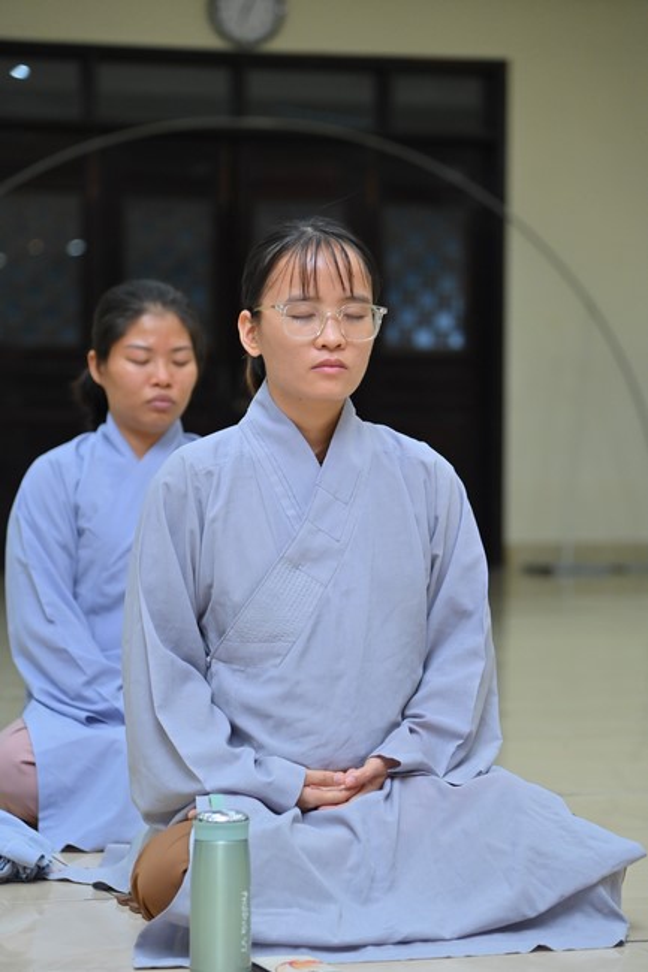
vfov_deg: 19.5
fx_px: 2836
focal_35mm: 105
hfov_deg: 13.0
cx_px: 324
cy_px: 486
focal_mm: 105
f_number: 4.5
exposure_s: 1/125
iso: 1250
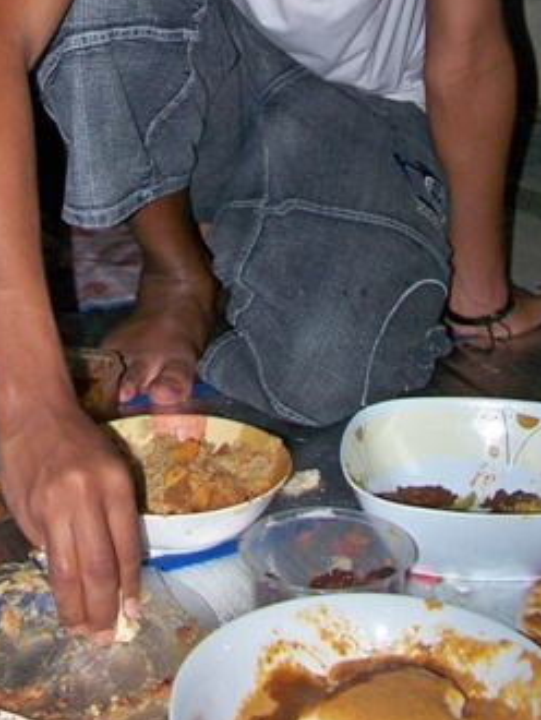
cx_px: 199
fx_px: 1332
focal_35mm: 64
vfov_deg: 28.7
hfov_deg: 22.9
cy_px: 35
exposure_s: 1/30
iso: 200
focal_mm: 5.85
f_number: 2.8
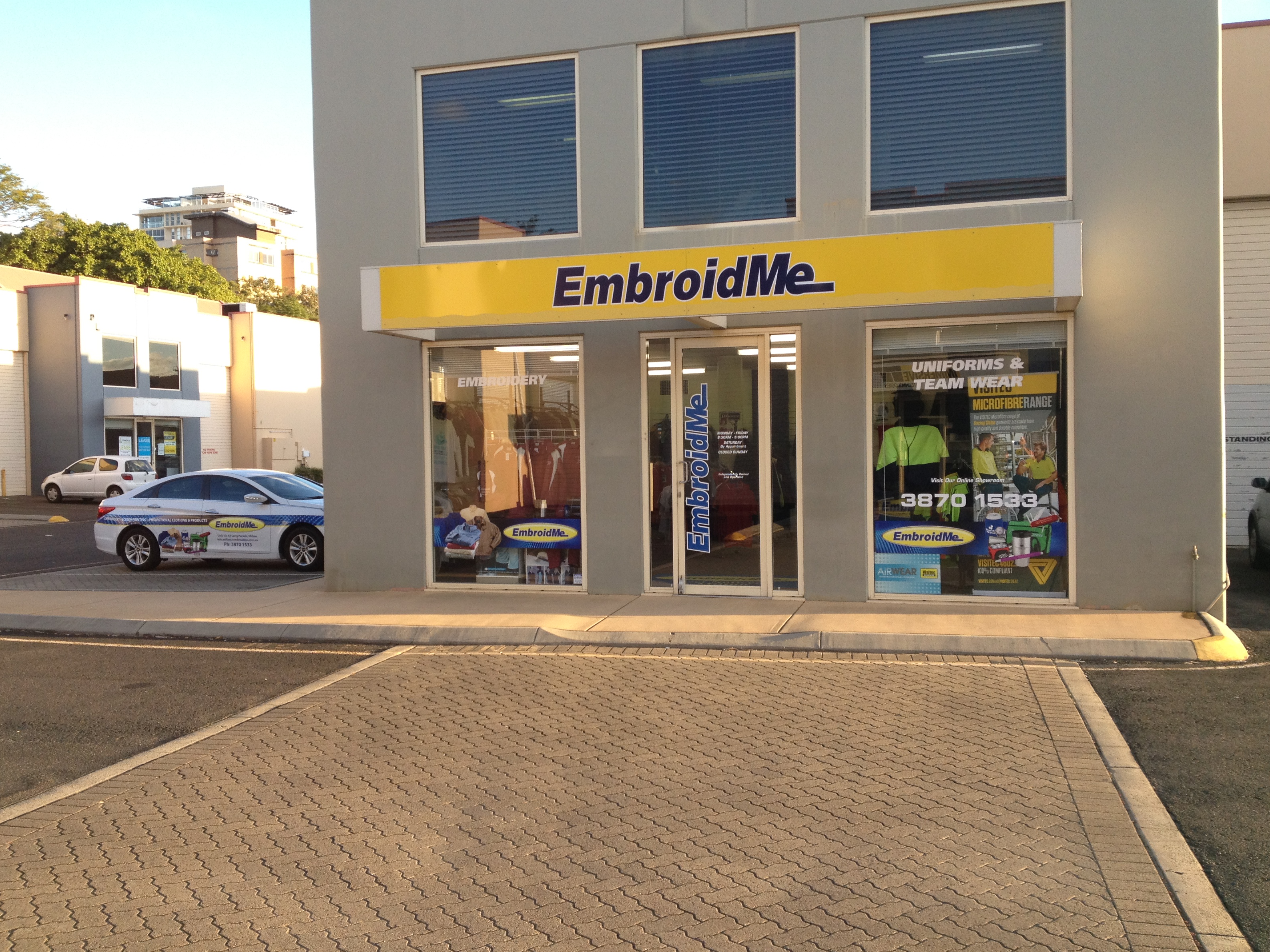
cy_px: 472
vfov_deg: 39.7
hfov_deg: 51.3
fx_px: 1321
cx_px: 618
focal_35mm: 36
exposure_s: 1/273
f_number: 2.4
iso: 80
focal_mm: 4.28
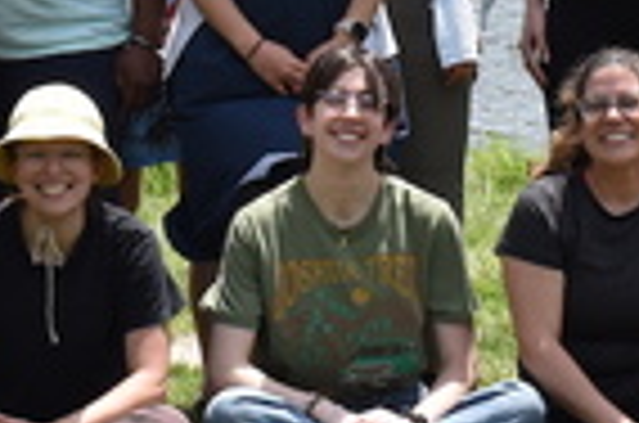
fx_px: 5472
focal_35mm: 309
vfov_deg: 4.4
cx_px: 104
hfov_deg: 6.7
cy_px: -274
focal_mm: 38
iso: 200
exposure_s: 1/320
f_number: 9
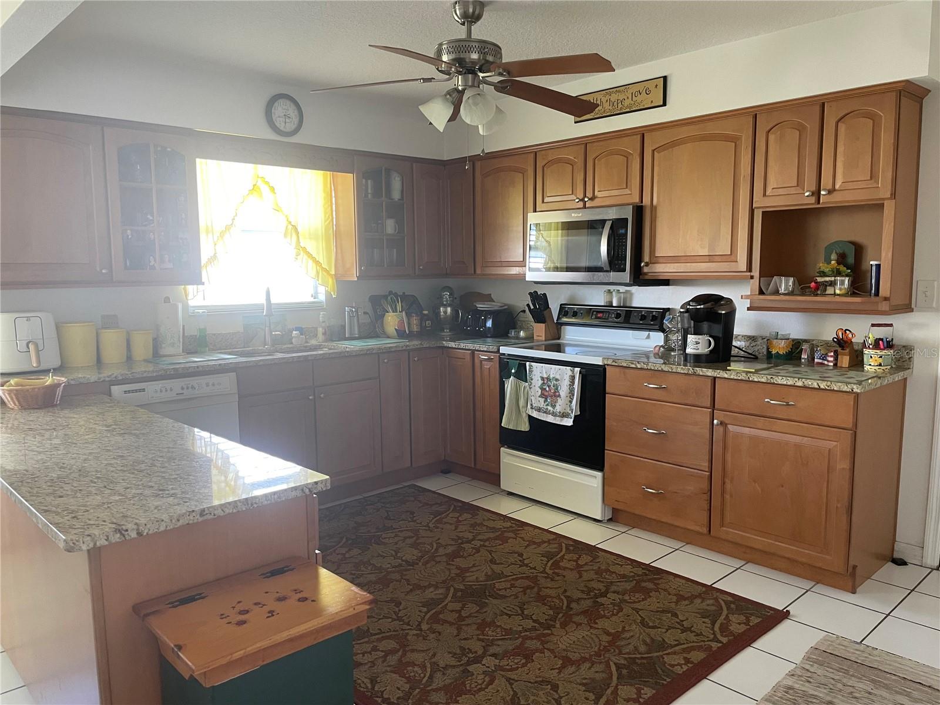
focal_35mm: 26
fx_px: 706
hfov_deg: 67.3
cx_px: 470
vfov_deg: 53.1
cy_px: 352
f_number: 1.6
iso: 125
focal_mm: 4.2
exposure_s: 1/65
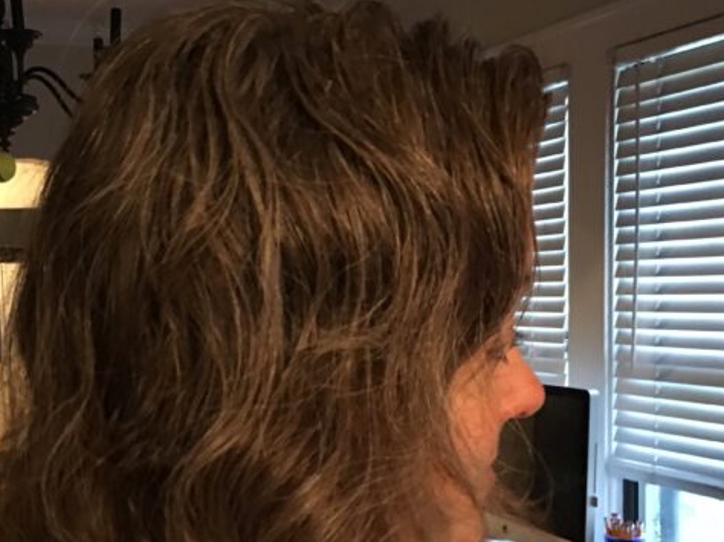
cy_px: 383
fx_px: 983
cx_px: 202
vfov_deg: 30.5
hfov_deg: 39.6
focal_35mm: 47
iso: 80
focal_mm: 4.15
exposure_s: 1/4
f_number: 2.2
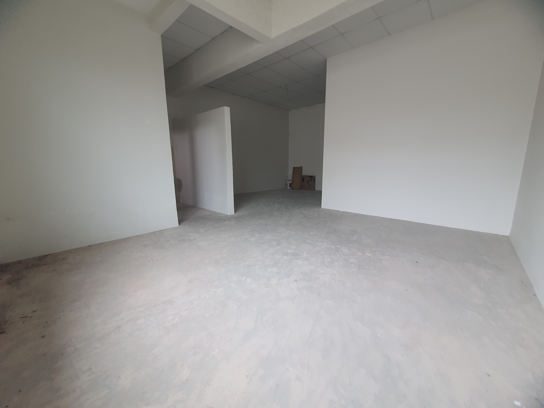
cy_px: 204
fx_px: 204
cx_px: 272
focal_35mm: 13
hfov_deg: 106.2
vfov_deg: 89.9
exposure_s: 1/50
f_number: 2.2
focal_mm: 1.8
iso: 50
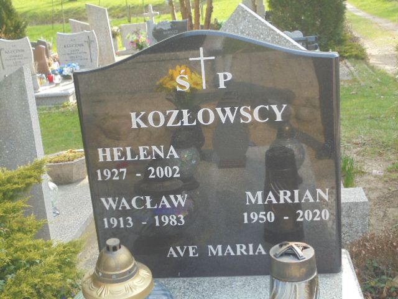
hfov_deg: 38.9
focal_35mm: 49
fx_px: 563
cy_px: 150
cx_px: 199
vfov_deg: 29.7
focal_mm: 8.9
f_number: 4.8
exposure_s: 1/60
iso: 100
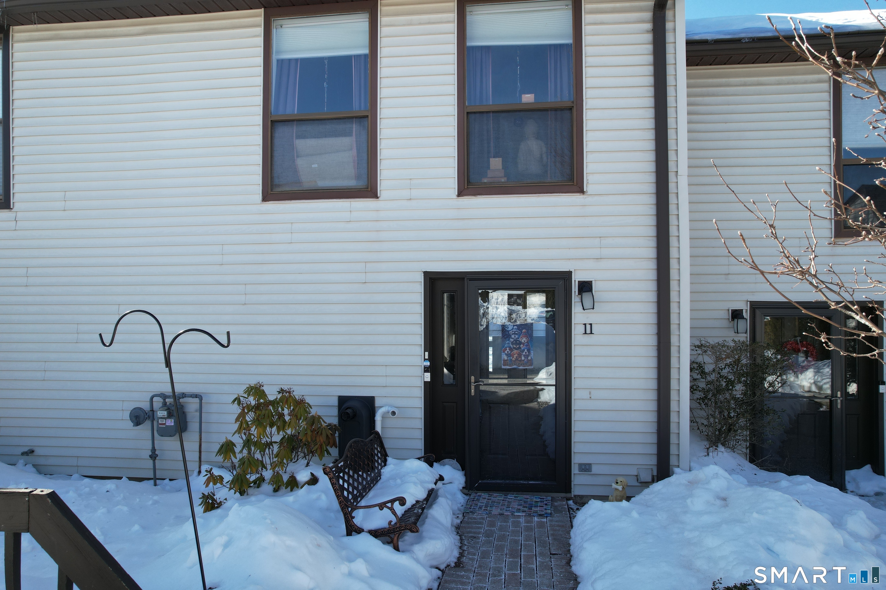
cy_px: 295
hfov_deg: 78.6
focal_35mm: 22
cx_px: 443
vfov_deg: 57.2
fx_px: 541
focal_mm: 8.38
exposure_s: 1/800
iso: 110
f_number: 2.8
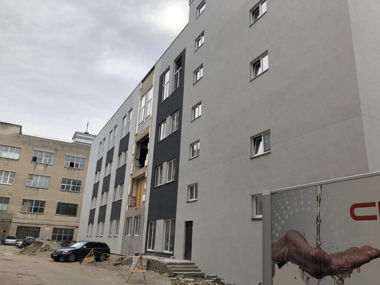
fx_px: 307
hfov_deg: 63.4
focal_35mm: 28
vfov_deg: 49.7
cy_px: 142
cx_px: 190
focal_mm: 4
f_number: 1.8
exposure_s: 1/1333
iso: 20
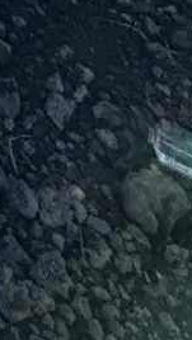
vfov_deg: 14.7
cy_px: -497
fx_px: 687
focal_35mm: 76
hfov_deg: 10.4
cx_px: -408
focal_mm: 2.22
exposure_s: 1/2874
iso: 50
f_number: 2.2
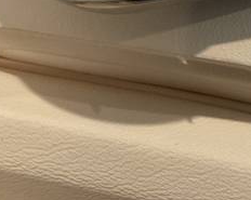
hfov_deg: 17.3
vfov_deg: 12.9
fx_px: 816
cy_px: -140
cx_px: 216
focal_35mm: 110
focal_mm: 3
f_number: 1.8
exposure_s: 1/60
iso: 200
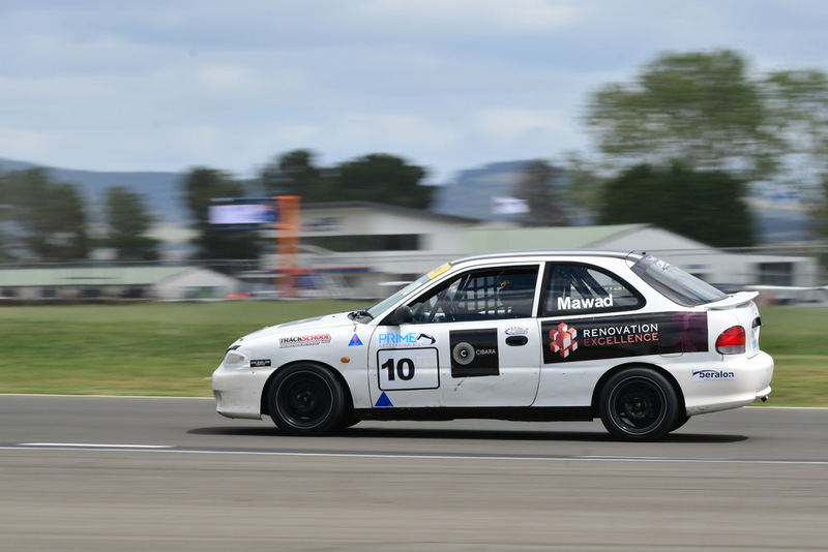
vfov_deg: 4.6
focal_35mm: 300
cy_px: 276
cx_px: 414
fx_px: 6902
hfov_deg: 6.9
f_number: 11
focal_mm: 200
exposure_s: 1/200
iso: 125
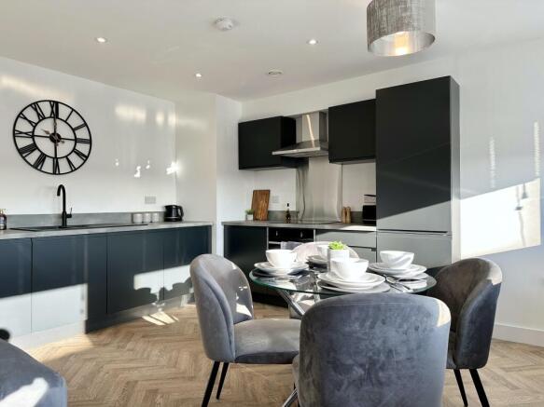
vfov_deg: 56.8
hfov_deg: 71.6
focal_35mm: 24
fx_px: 377
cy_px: 204
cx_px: 272
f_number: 1.78
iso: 80
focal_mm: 6.86
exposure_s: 1/333
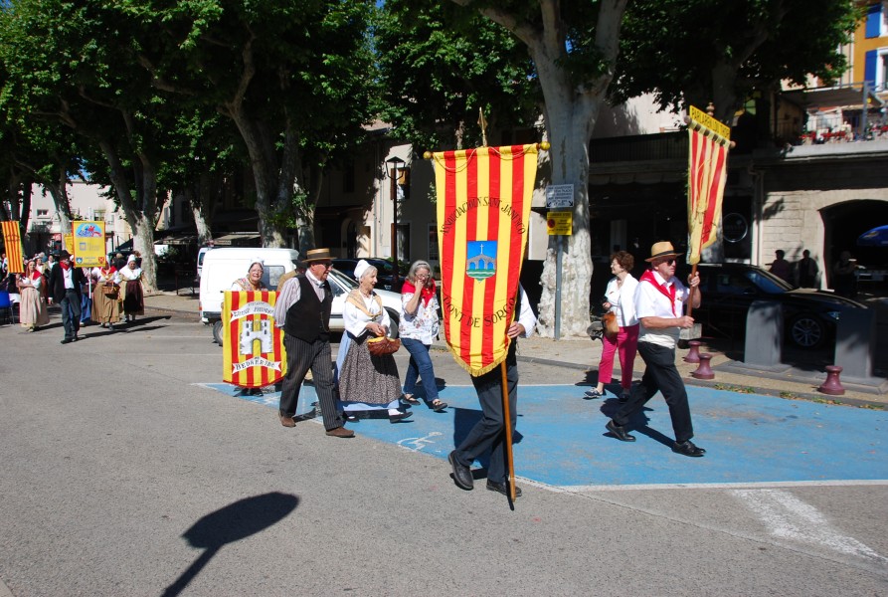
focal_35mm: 27
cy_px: 298
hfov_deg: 67.3
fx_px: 668
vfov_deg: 48.2
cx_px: 444
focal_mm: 18
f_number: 9
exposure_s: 1/320
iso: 100
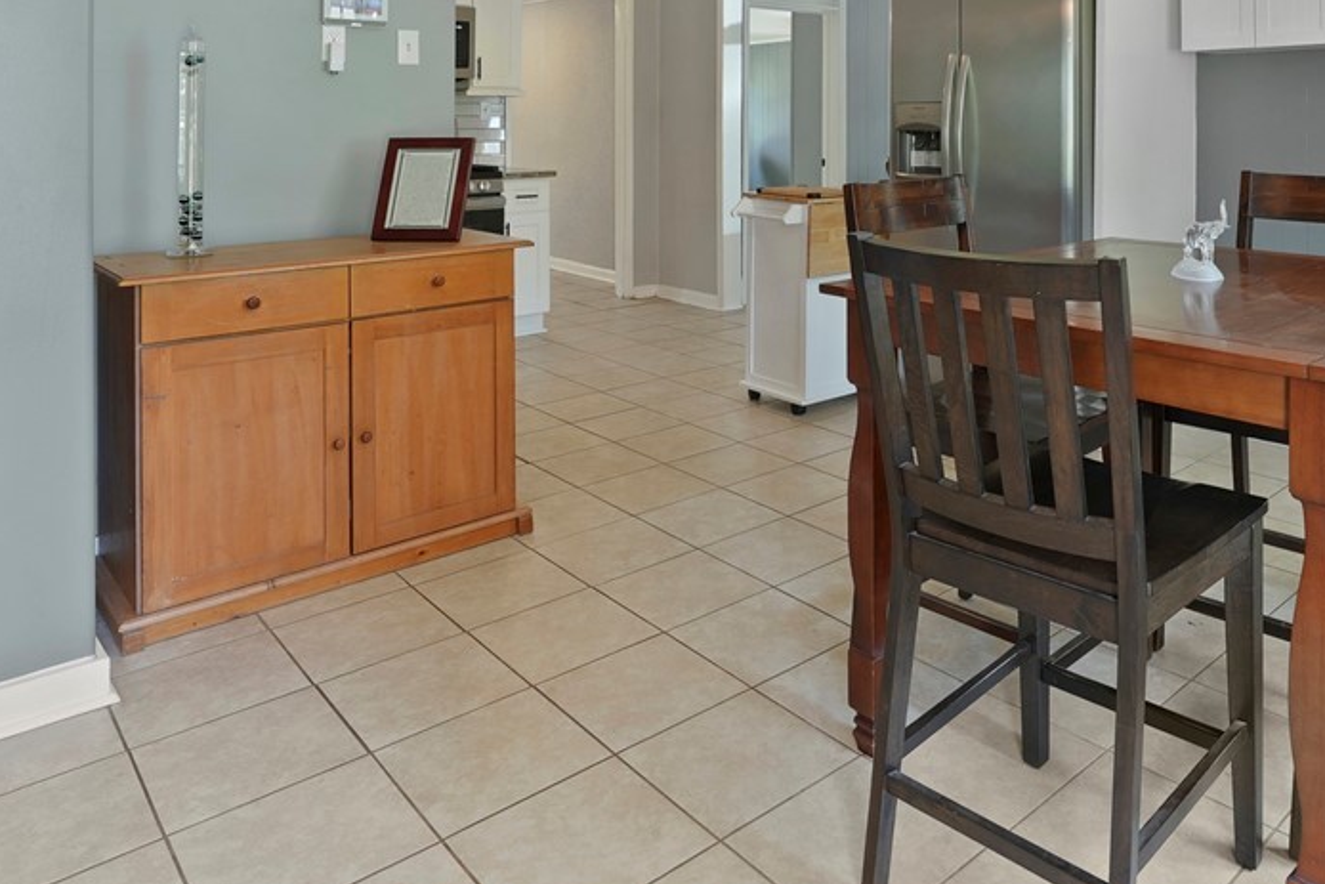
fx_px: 920
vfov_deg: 48.9
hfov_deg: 69.7
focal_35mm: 25
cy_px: 199
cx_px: 872
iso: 320
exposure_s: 1
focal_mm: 16
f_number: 9
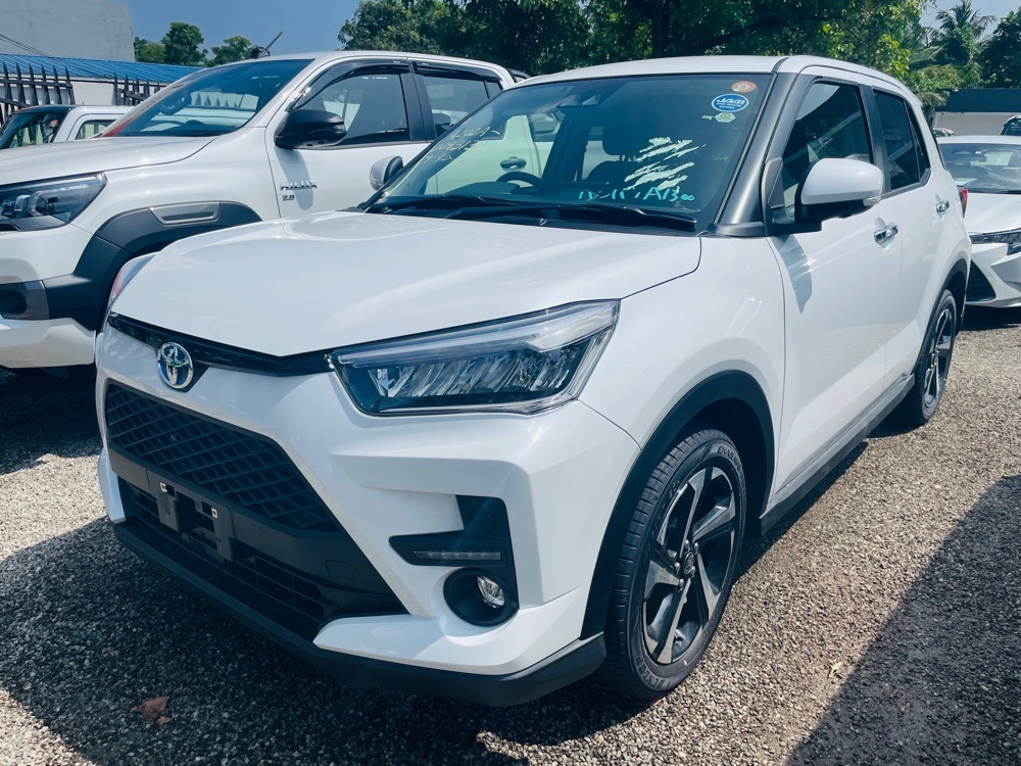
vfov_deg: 53.1
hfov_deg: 67.3
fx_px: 767
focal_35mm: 26
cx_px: 510
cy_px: 383
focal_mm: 4.2
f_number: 1.6
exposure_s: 1/6494
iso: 32
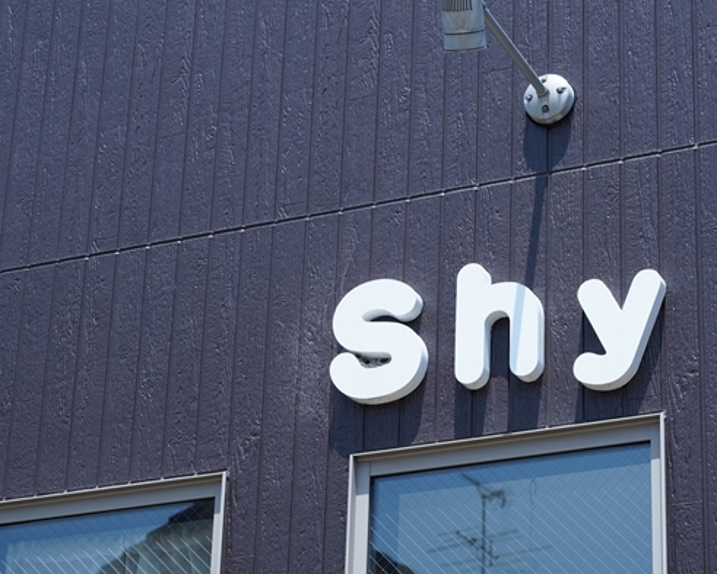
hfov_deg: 17.9
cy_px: 323
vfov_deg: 14.4
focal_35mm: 107
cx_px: 434
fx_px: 2271
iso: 400
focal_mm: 70
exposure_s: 1/800
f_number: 7.1
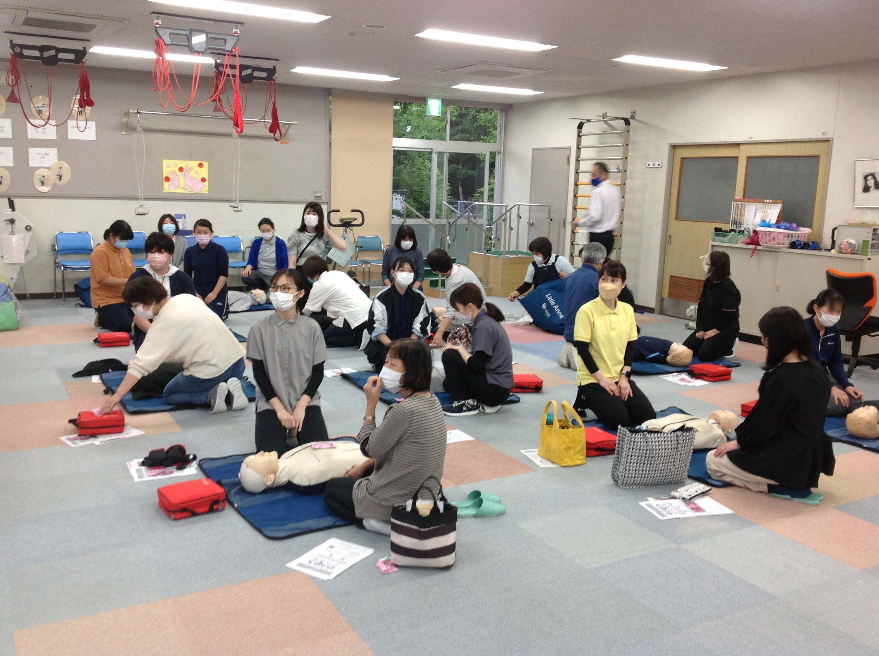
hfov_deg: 52.7
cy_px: 328
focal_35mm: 35
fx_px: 887
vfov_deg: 40.6
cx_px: 440
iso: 64
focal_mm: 4.28
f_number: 2.4
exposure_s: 1/20
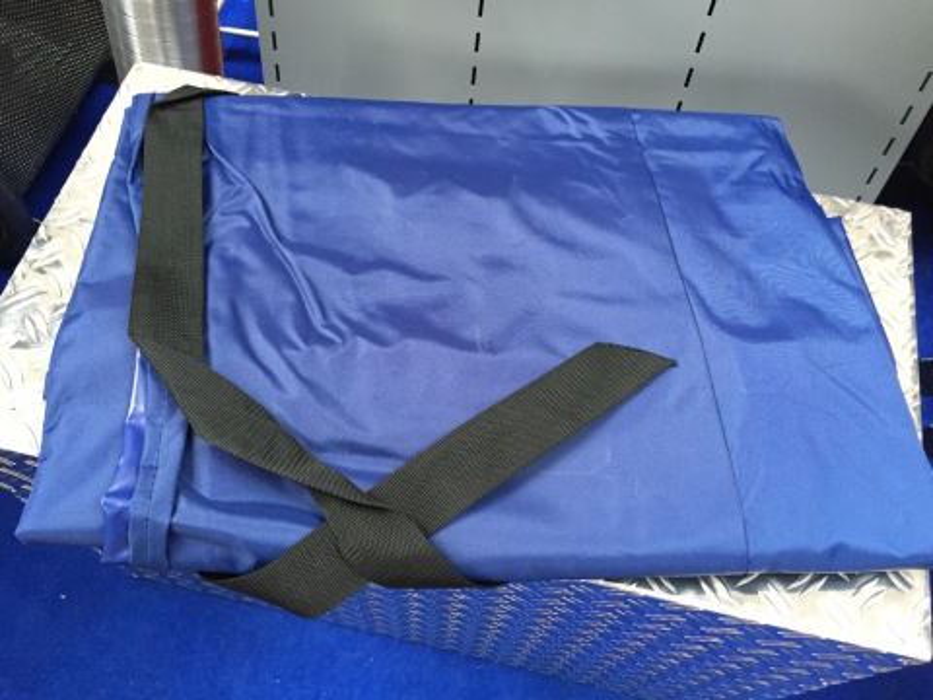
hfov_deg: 61.7
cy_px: 350
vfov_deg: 48.2
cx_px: 466
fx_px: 782
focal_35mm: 29
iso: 250
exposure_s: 1/33
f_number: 2.2
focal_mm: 4.15
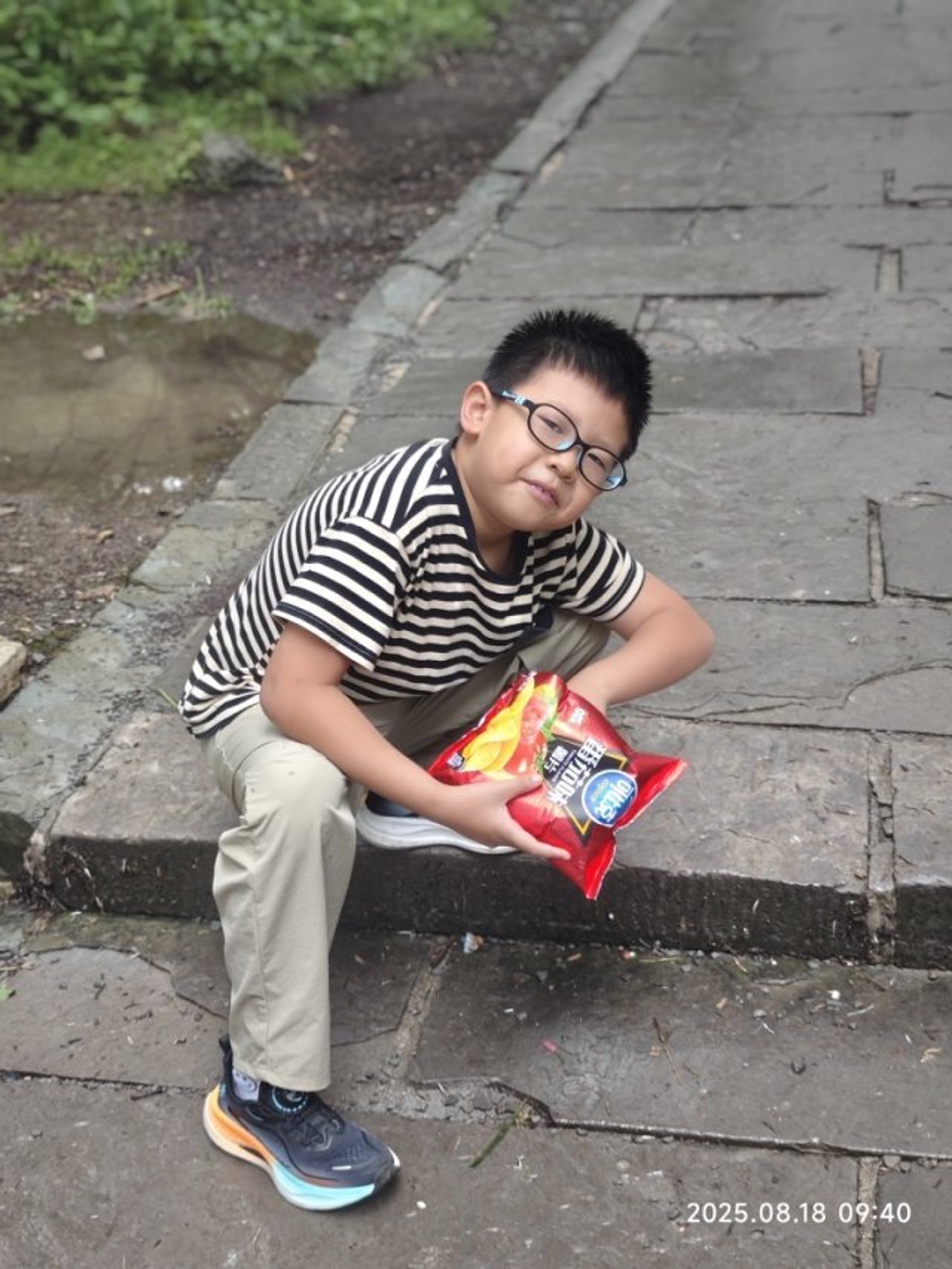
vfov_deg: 38.2
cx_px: 476
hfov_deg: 29.1
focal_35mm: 50
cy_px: 634
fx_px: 1833
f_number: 1.63
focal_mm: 8.72
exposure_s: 1/100
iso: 160
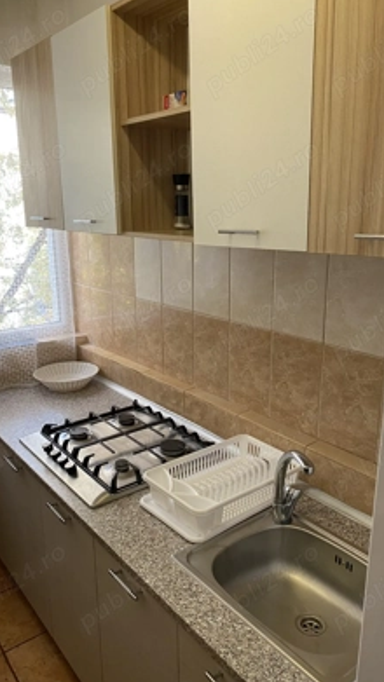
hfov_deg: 40.2
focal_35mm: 29
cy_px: 345
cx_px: 189
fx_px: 525
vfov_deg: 66.1
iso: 100
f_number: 1.8
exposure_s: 1/50
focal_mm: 4.25
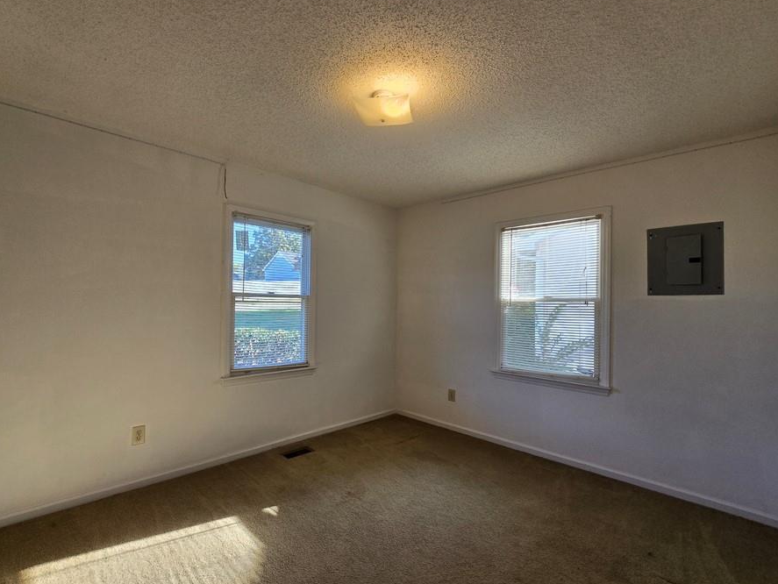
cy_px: 296
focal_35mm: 15
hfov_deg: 97.8
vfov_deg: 81.8
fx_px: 337
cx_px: 346
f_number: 2.2
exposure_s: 1/120
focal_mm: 2.2
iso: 80
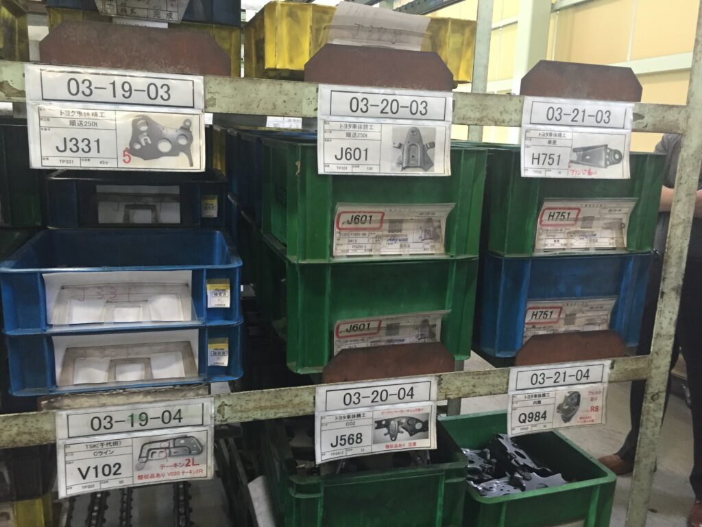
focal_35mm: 29
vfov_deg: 48.2
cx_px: 351
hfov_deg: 61.7
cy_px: 264
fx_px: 588
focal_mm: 4.15
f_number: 2.2
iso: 160
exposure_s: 1/30
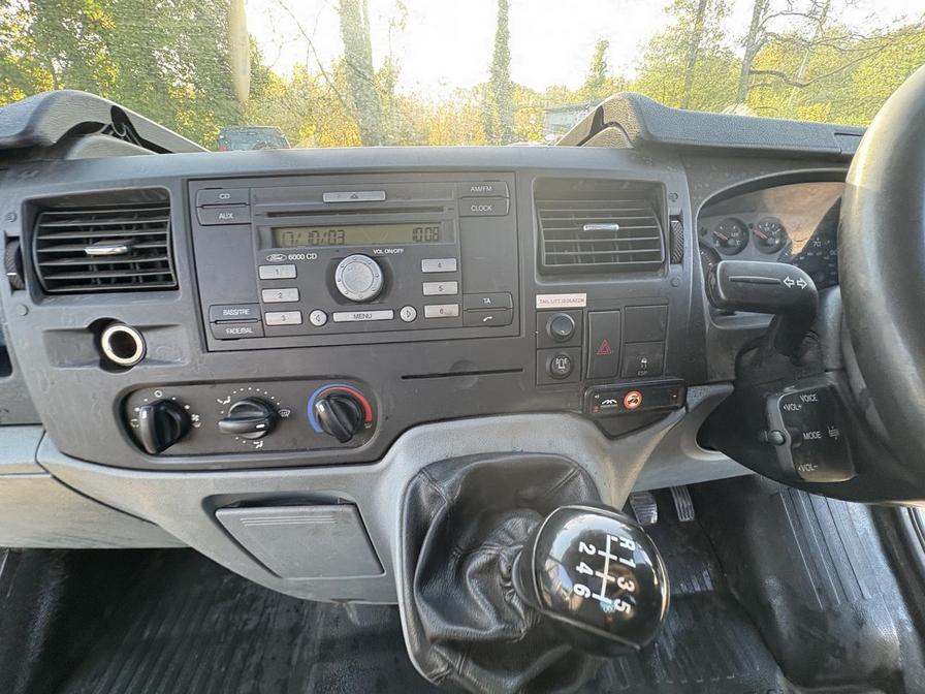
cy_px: 347
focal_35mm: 14
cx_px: 462
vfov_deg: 85.7
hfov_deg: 102.1
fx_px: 374
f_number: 2.2
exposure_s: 1/67
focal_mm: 2.22
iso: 200
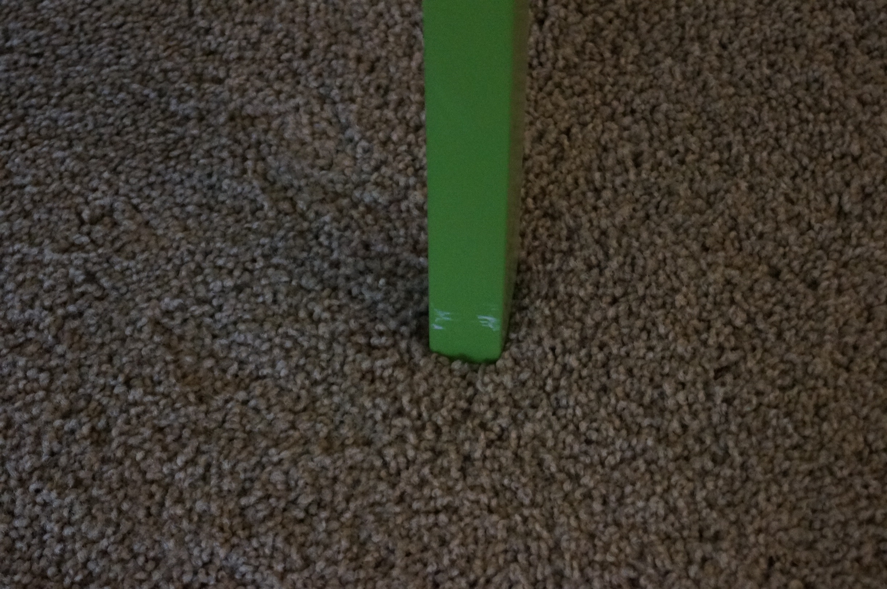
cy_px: 294
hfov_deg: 24.7
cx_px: 444
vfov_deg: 16.5
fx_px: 2029
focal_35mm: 82
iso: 3200
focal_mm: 55
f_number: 5.6
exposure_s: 1/25
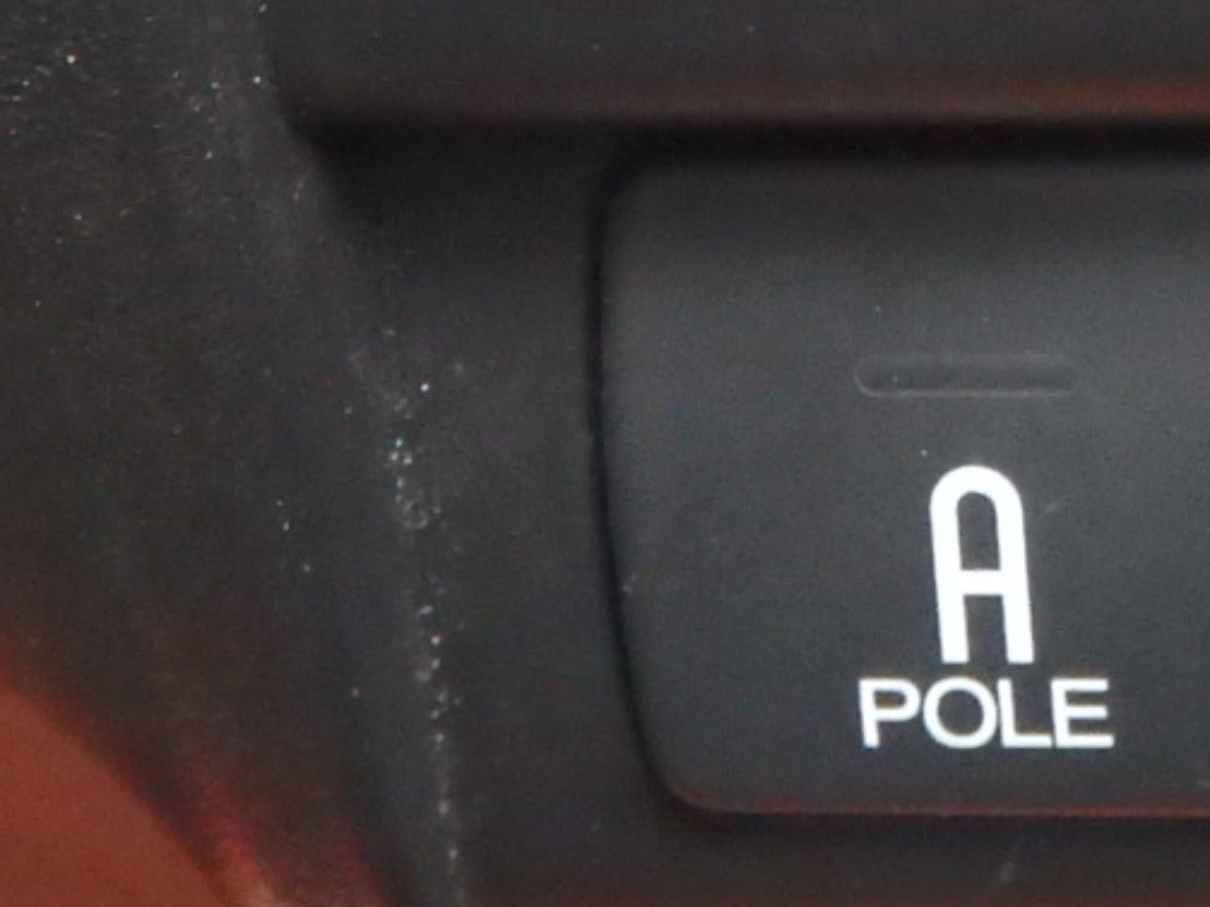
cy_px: -370
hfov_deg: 8.4
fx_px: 8003
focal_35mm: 229
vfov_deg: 6.4
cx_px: 2066
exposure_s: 1/20
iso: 1600
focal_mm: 10.8
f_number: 4.2
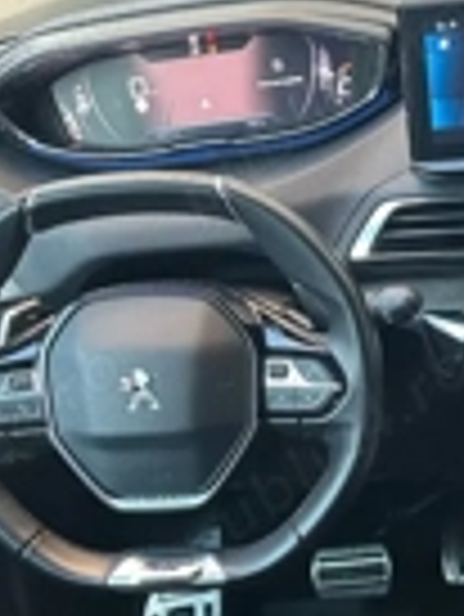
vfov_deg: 27.1
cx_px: 414
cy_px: 513
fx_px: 1249
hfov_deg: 20.6
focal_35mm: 70
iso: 400
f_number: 1.78
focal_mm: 6.86
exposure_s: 1/60
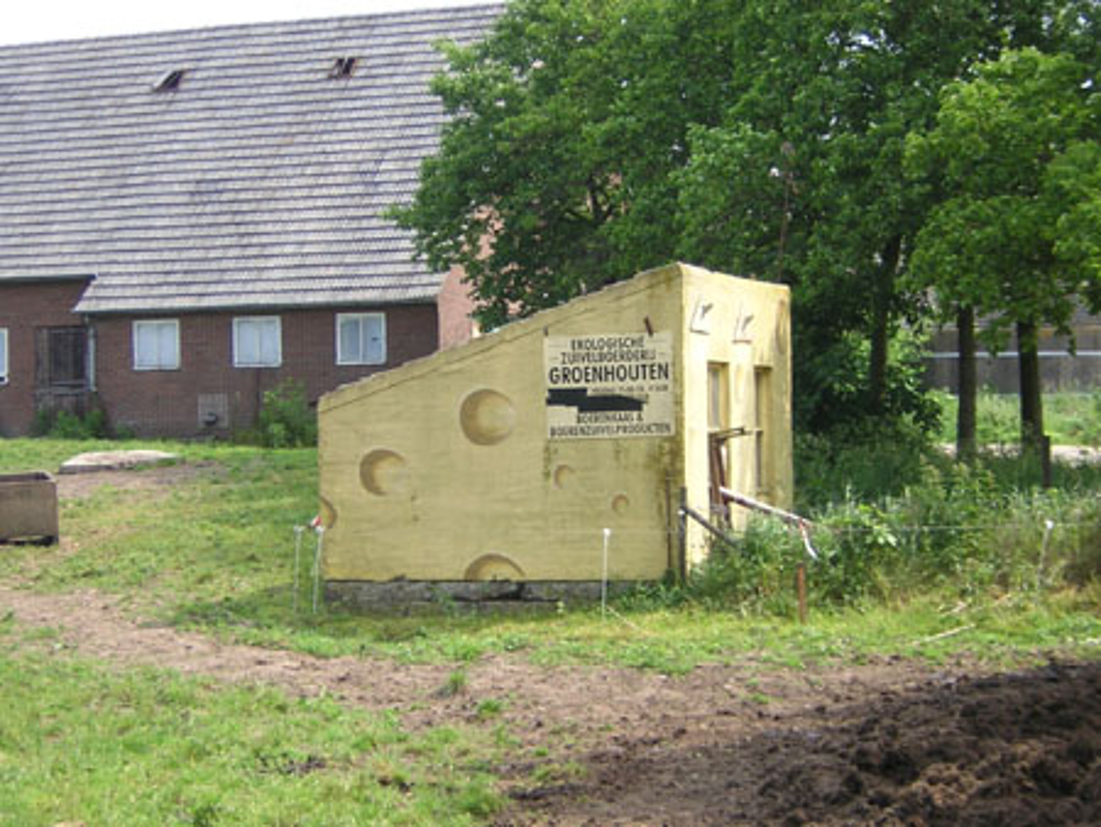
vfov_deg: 18.2
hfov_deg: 24.1
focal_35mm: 81
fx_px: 2578
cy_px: 414
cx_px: 550
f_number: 4
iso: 100
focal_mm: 10.6
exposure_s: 1/120
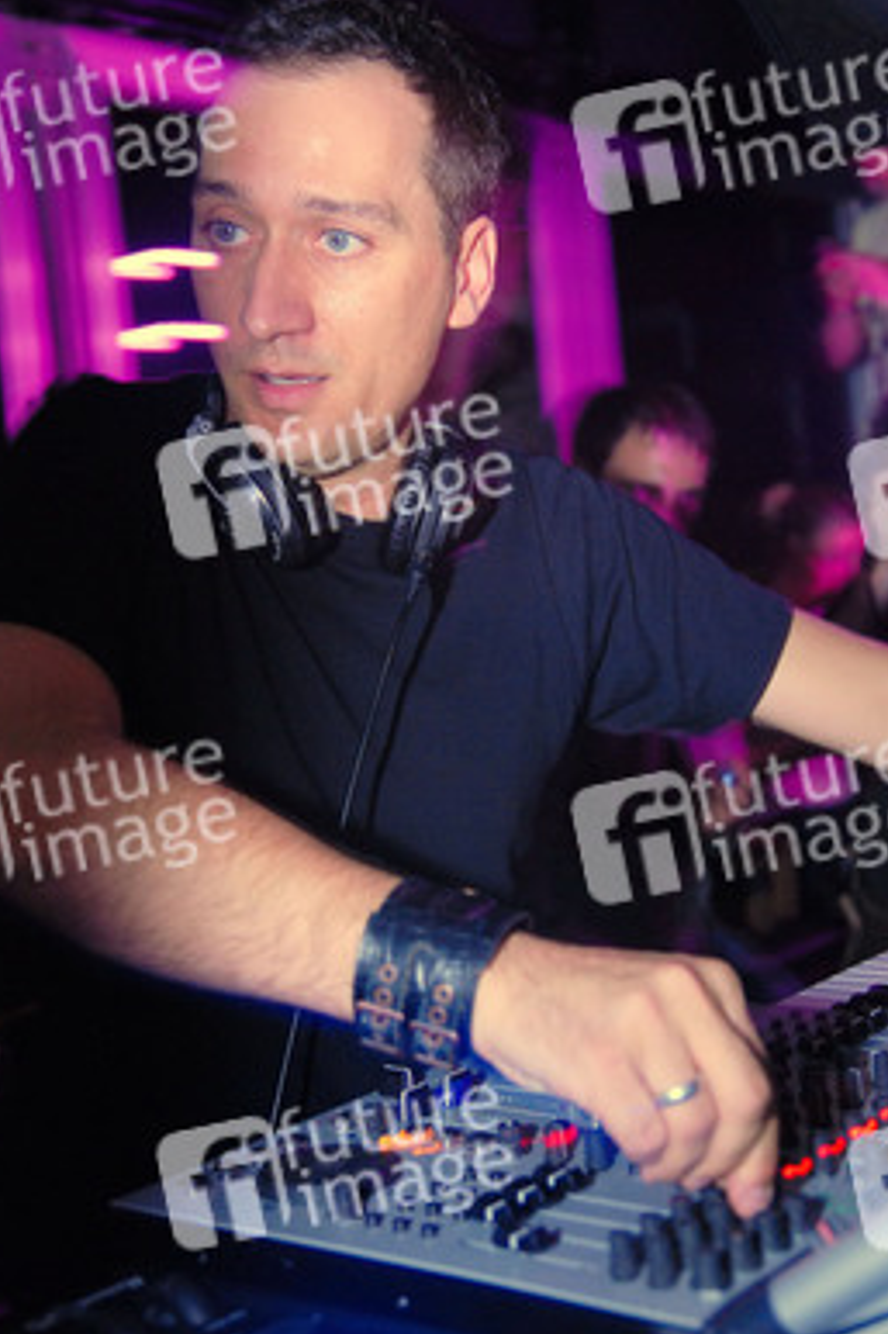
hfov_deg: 24.8
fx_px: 2019
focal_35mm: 55
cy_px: 650
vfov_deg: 36.6
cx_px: 439
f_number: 3.5
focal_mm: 35
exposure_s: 1/4
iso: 400
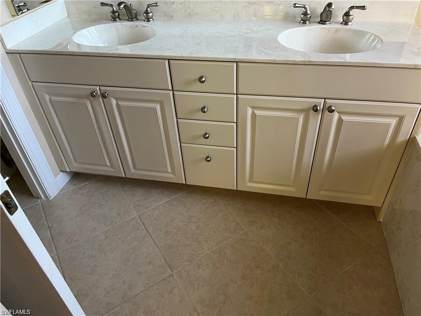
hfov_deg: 67.3
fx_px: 316
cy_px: 158
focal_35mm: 26
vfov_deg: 53.1
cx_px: 210
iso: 250
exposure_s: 1/60
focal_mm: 5.1
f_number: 1.6
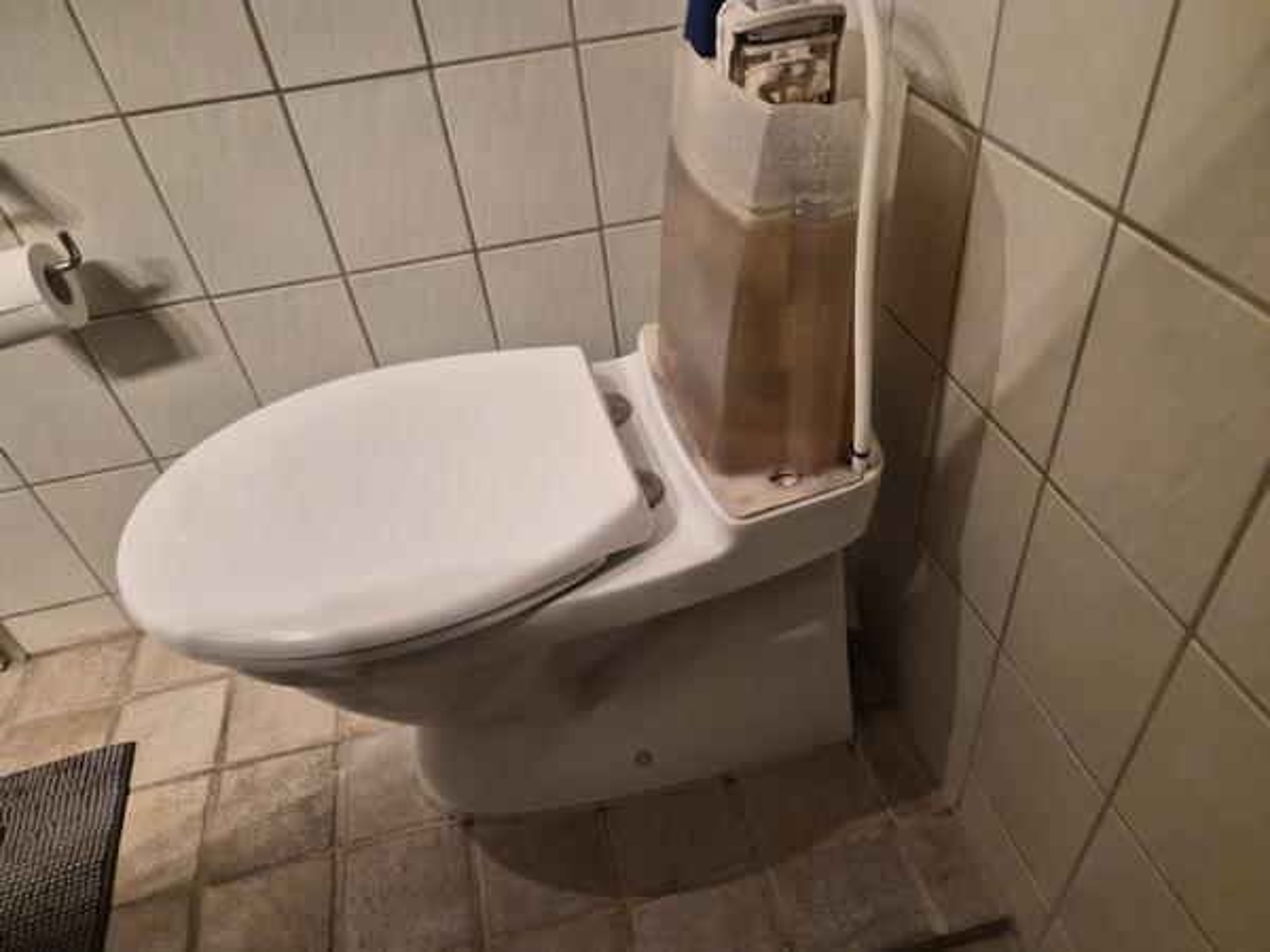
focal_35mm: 23
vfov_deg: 58.9
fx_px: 844
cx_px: 635
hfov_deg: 73.9
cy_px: 476
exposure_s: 1/100
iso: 1000
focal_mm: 5.4
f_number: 1.8
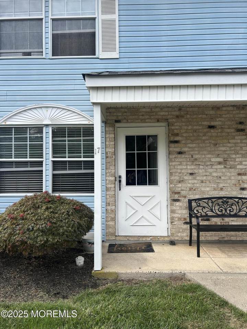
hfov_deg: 53.1
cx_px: 124
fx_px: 247
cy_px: 164
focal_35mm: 26
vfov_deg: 67.3
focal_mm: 5.7
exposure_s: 1/1934
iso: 50
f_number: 1.5
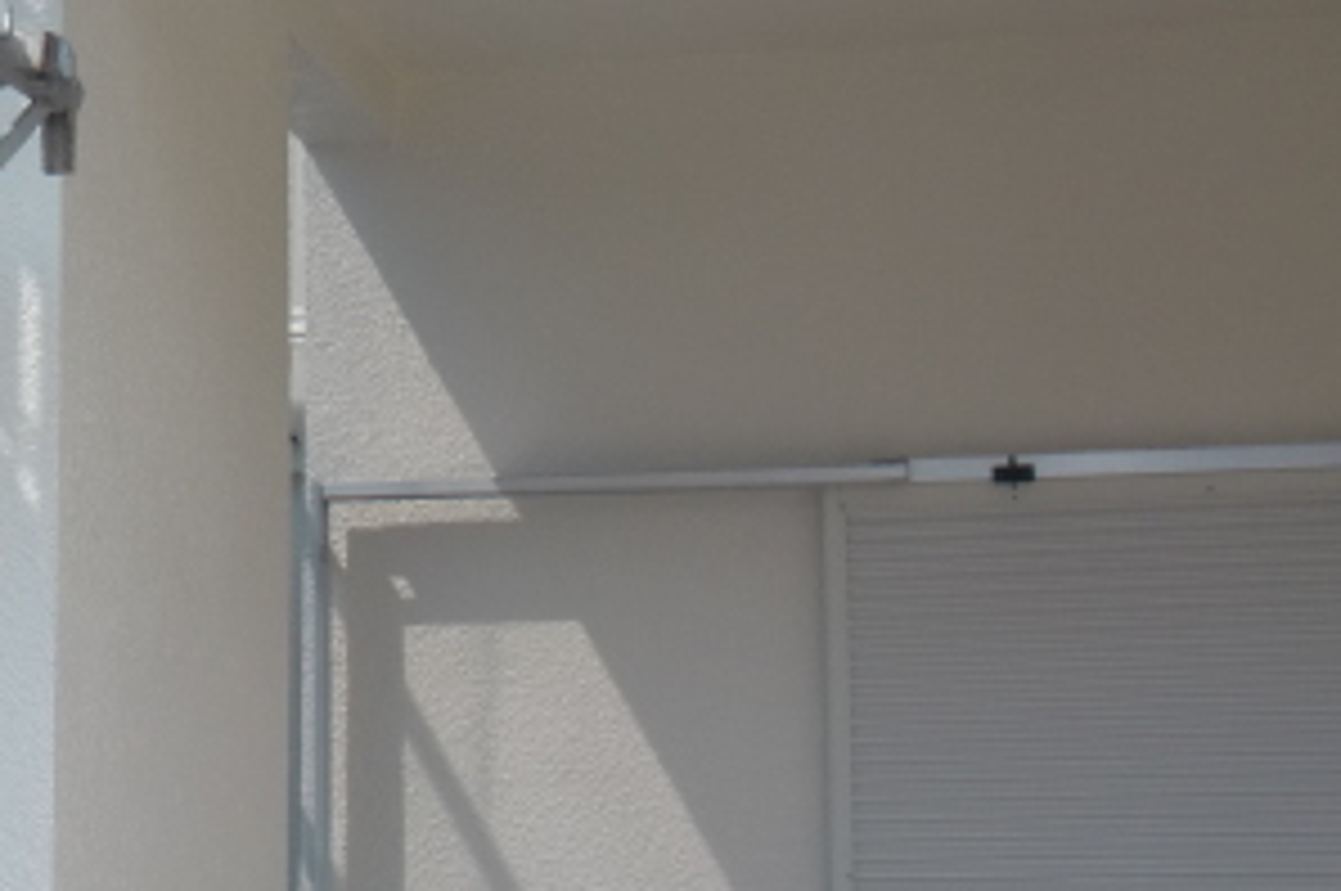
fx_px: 3163
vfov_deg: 16.0
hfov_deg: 22.8
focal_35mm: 85
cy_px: 297
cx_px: -68
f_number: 3.9
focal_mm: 6.66
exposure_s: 1/320
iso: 64
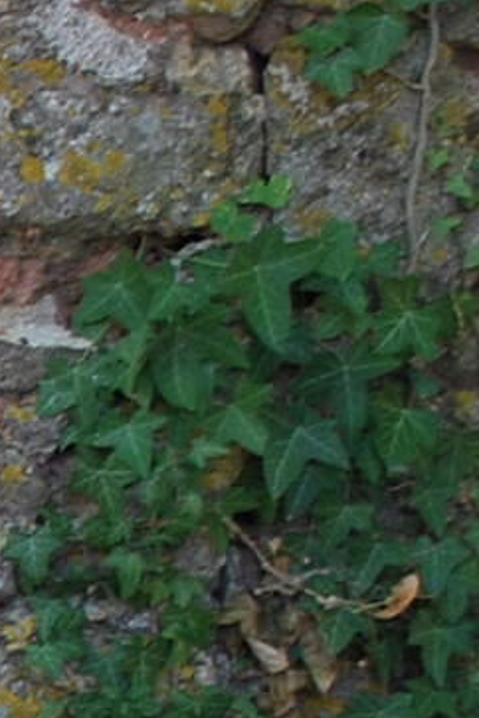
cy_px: 1167
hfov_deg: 6.0
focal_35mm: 192
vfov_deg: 10.3
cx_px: -1405
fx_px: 3832
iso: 200
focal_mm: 24
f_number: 4.2
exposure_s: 1/60
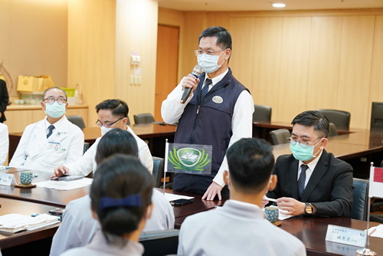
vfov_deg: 19.5
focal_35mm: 70
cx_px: 192
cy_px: 128
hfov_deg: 28.8
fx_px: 745
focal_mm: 70
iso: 2000
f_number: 3.5
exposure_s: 1/160
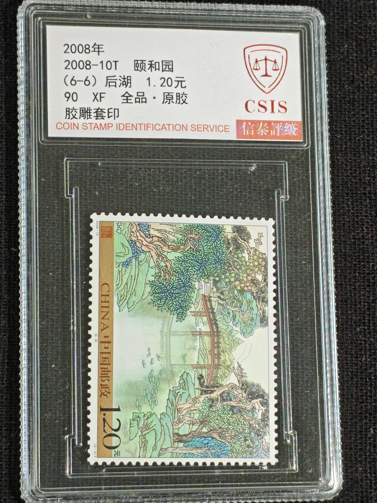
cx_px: 188
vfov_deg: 19.8
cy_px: 252
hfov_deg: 14.9
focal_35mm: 99
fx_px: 1438
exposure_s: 1/365
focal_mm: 4.94
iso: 50
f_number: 1.5
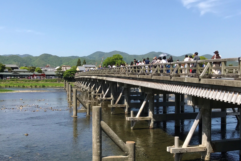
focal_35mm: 32
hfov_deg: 58.7
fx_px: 214
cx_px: 127
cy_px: 97
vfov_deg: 40.9
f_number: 1.8
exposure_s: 1/1996
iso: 20
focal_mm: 3.99
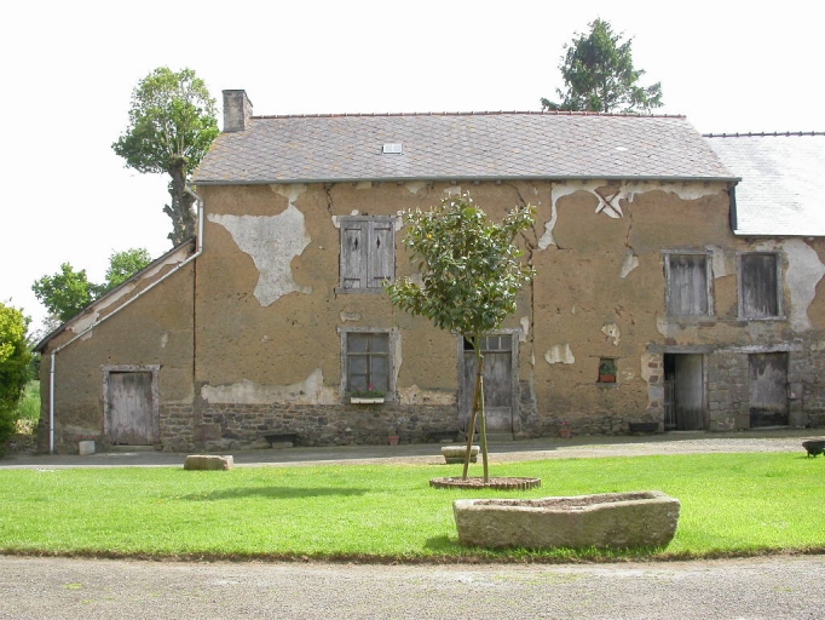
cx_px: 412
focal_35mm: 38
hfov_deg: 49.0
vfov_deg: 37.7
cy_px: 310
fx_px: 906
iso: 100
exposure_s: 1/218
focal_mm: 7.85
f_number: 6
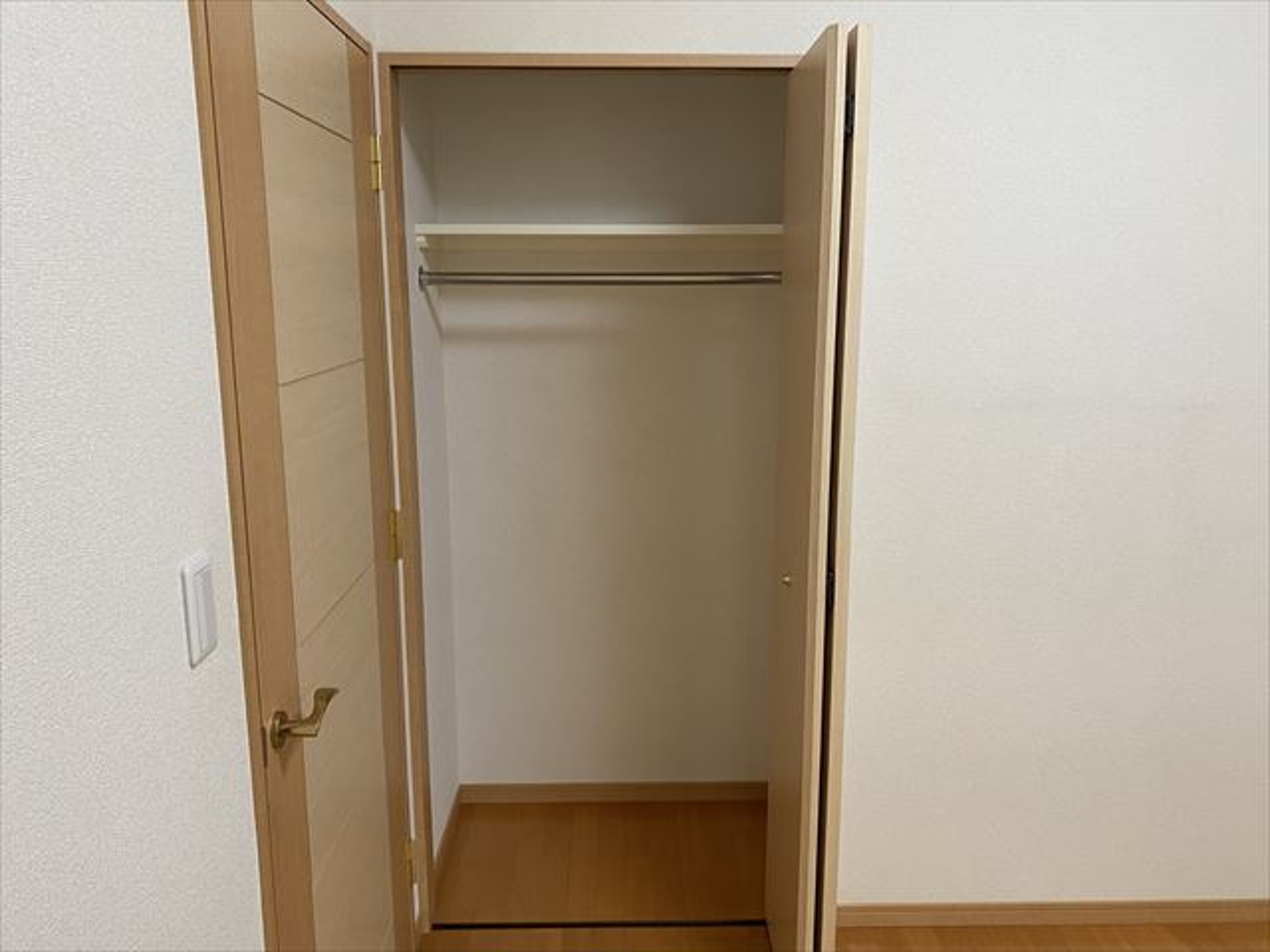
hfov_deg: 67.3
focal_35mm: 26
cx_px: 635
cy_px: 476
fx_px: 954
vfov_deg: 53.1
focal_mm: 4.25
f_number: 1.8
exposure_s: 1/50
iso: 100
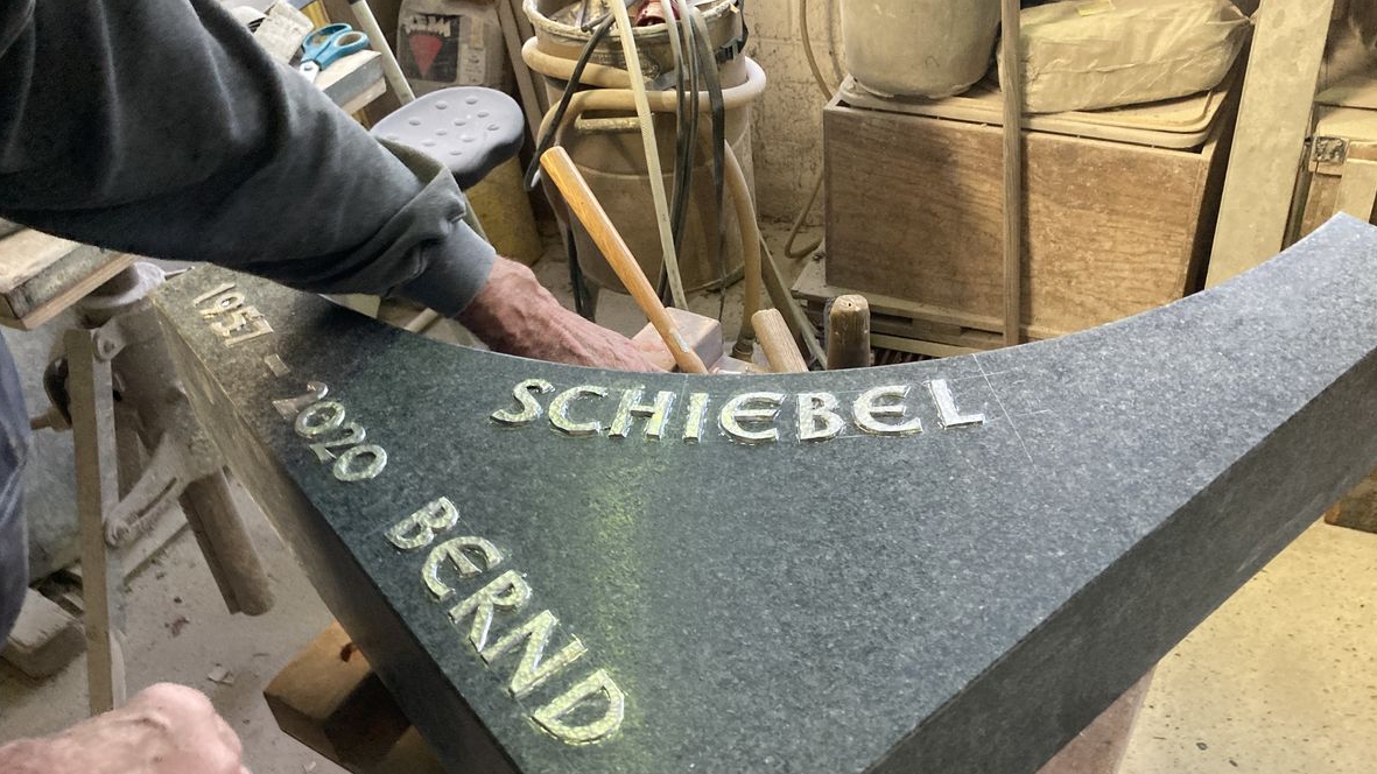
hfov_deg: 62.6
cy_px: 374
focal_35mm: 31
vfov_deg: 37.8
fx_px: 1132
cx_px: 689
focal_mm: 3.99
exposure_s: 1/33
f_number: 1.8
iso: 320
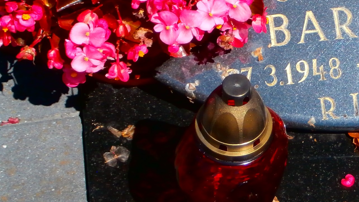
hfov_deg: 17.6
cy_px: 31
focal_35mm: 119
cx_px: 360
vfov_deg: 10.1
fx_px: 1133
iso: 100
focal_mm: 8.29
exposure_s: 1/640
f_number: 4.2
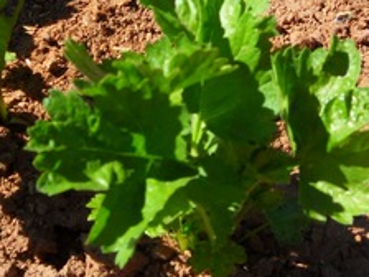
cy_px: 87
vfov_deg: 18.8
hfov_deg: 25.0
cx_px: 211
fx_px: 831
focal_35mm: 78
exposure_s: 1/90
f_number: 8.2
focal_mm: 6.3
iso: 80
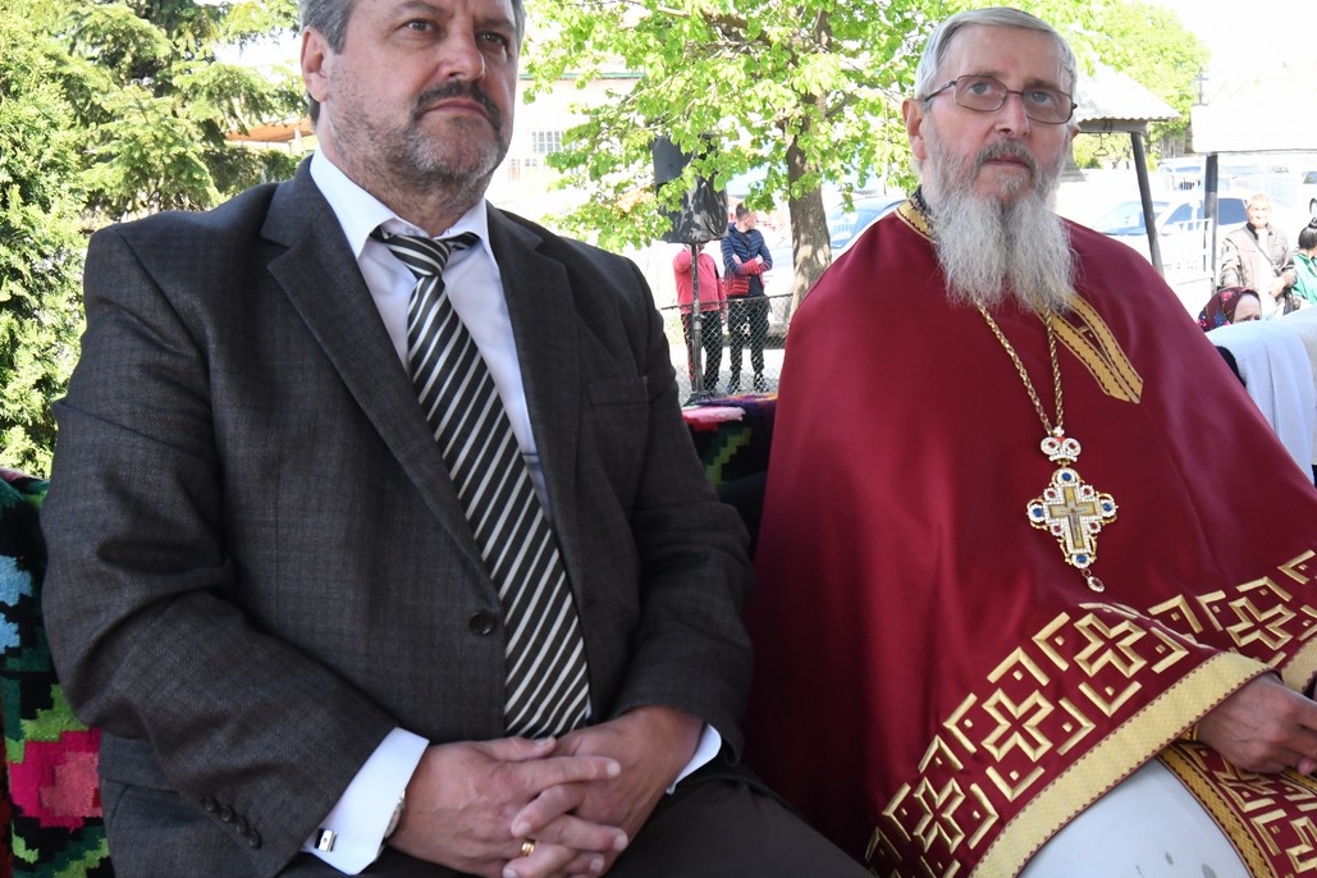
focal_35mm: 35
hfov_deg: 54.2
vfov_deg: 37.8
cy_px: 389
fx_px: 1280
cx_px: 762
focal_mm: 20
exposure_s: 1/400
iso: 800
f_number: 5.6
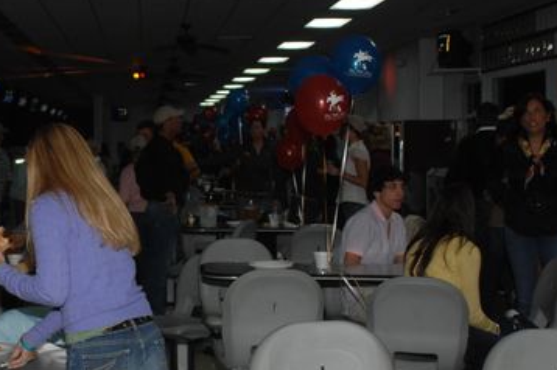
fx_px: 1159
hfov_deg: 26.6
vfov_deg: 18.1
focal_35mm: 75
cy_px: 209
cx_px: 128
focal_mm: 28
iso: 400
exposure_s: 1/125
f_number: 3.5
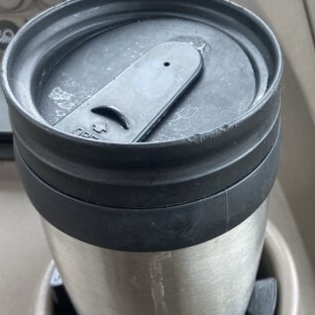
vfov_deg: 29.1
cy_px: 163
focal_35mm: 59
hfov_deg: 28.8
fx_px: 607
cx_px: 218
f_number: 1.8
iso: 50
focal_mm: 4.25
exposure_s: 1/121
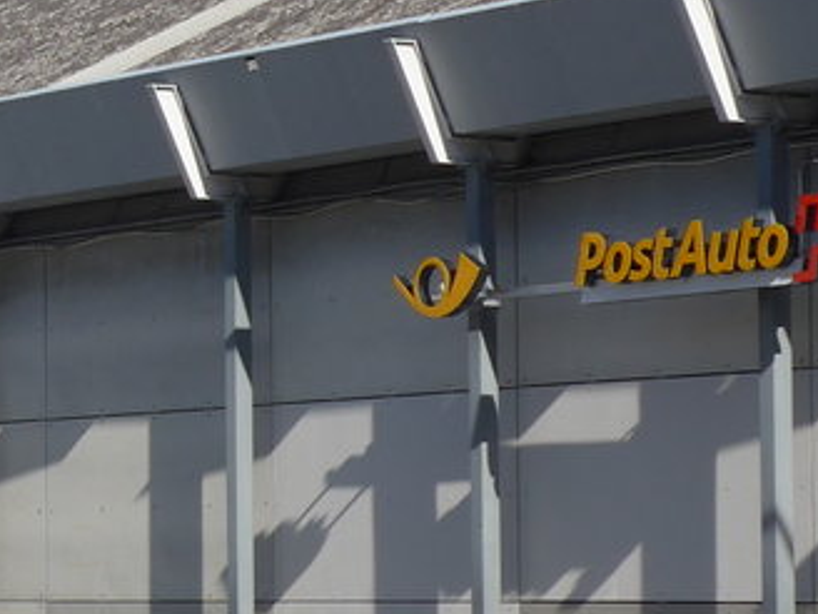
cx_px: -666
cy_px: 407
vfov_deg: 7.8
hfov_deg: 9.9
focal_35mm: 190
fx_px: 4490
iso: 80
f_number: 3.3
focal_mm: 10.7
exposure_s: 1/1300
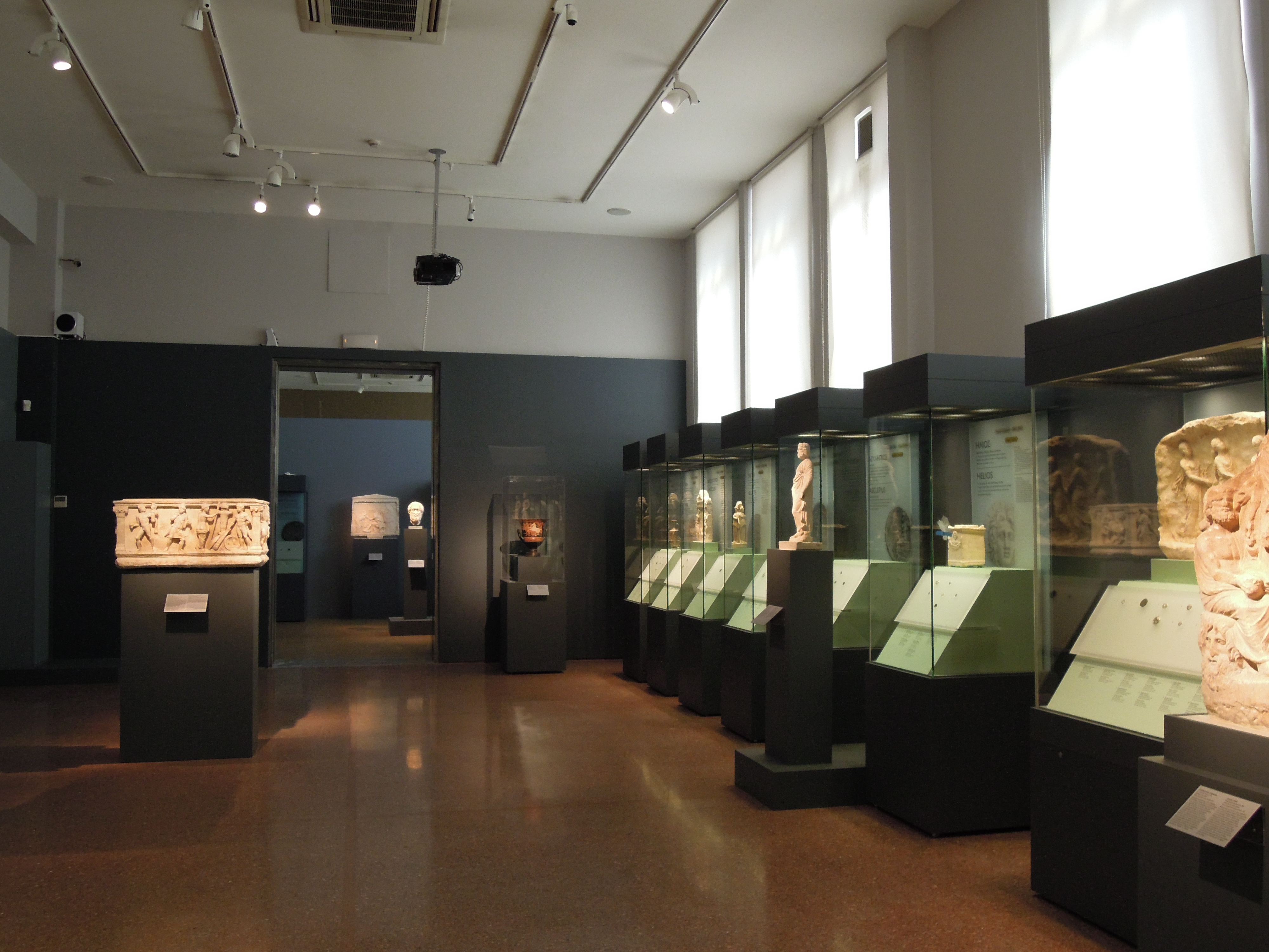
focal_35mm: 31
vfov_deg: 45.4
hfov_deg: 58.4
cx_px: 634
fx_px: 1136
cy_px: 476
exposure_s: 1/40
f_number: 3
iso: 400
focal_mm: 5.5
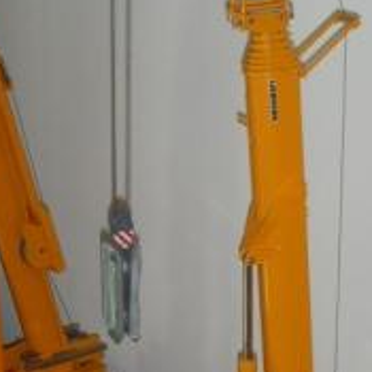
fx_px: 1070
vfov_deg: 19.6
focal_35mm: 88
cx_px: 230
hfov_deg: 19.7
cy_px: 285
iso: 100
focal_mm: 6.6
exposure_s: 1/45
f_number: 3.5
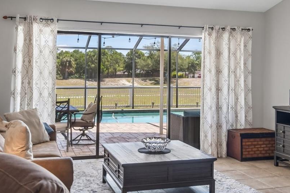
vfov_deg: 30.5
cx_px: 149
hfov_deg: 44.5
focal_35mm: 44
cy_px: 82
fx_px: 354
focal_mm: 22
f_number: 8
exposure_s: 1/60
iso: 400
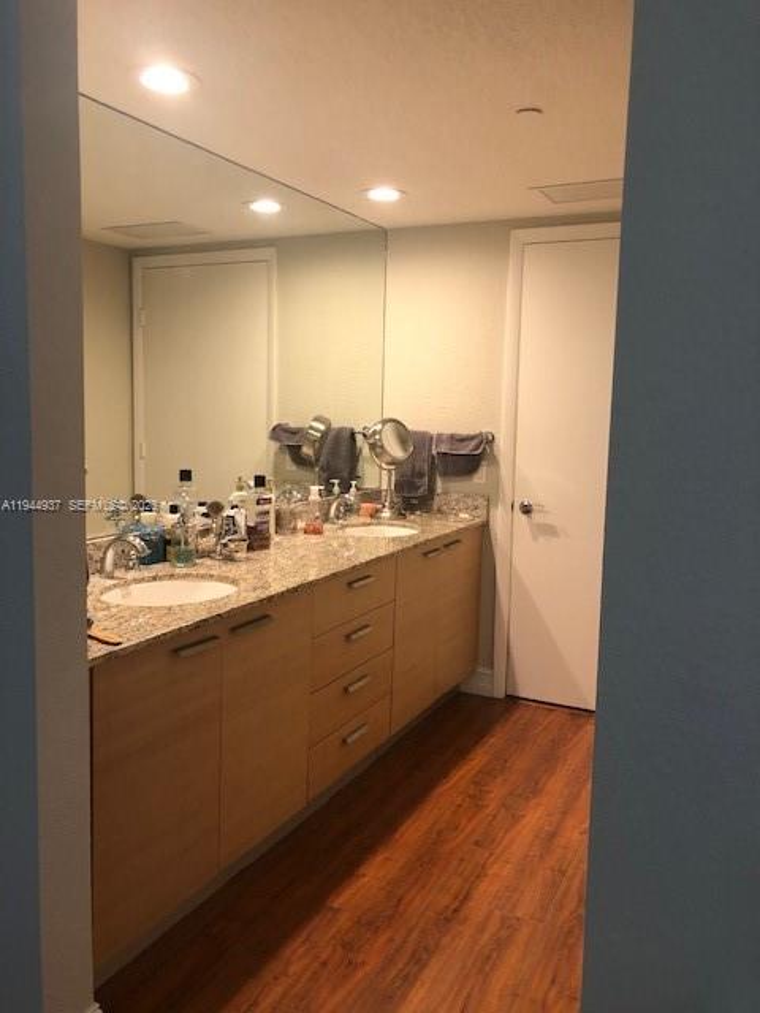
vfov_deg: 63.4
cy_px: 506
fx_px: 820
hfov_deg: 49.7
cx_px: 380
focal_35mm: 28
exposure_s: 1/15
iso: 40
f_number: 1.8
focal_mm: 4
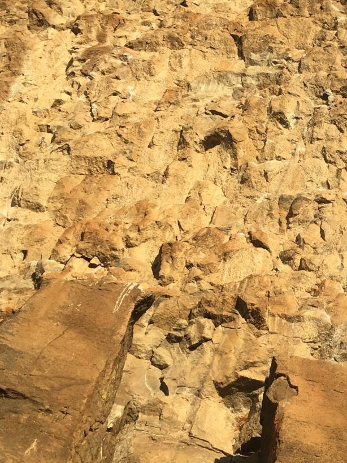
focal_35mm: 68
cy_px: 213
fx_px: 909
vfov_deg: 28.6
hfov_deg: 20.5
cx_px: 389
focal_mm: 4.15
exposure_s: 1/927
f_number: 2.2
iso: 25
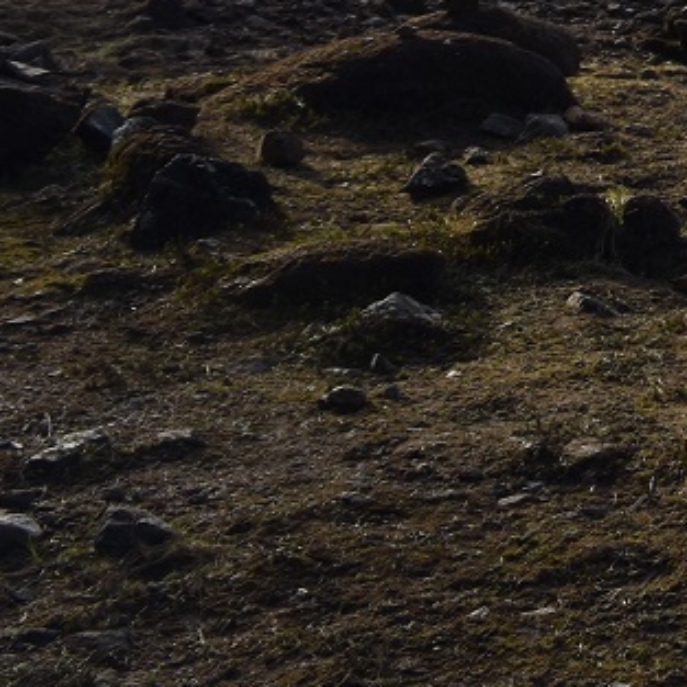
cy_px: -388
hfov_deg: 12.7
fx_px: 2470
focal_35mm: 110
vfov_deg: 14.6
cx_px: 1576
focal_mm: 18
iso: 100
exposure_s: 1/320
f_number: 9
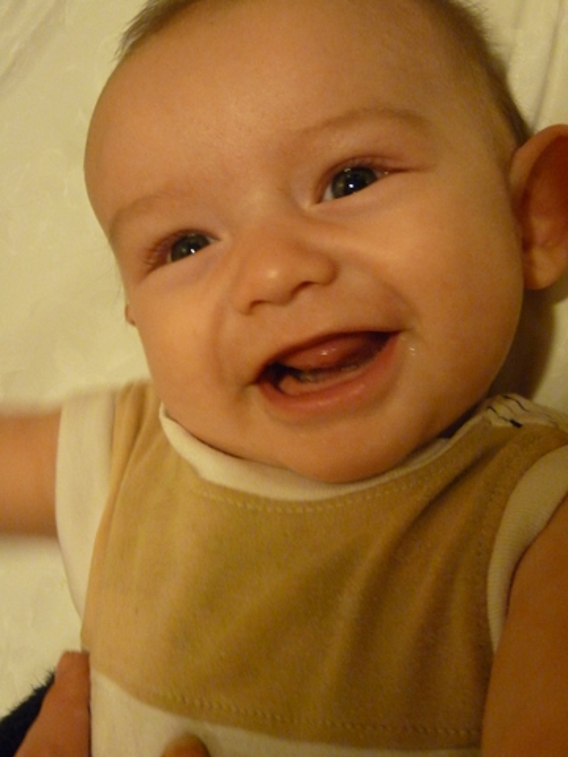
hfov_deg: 29.7
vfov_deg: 38.9
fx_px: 1072
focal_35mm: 49
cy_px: 378
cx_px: 284
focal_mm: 8.7
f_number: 3.2
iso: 800
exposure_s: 1/30
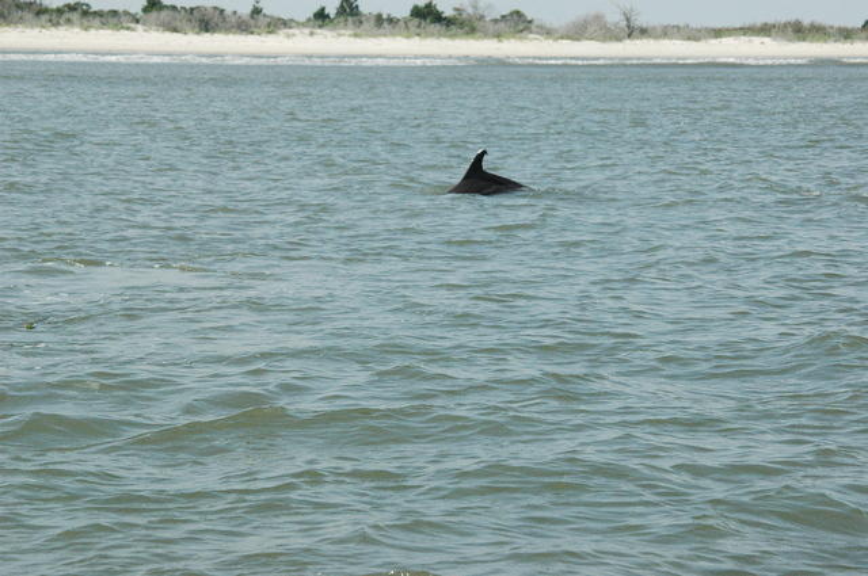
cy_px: 288
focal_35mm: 147
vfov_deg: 9.3
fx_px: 3540
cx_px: 434
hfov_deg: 14.0
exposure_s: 1/2000
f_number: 11
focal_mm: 98
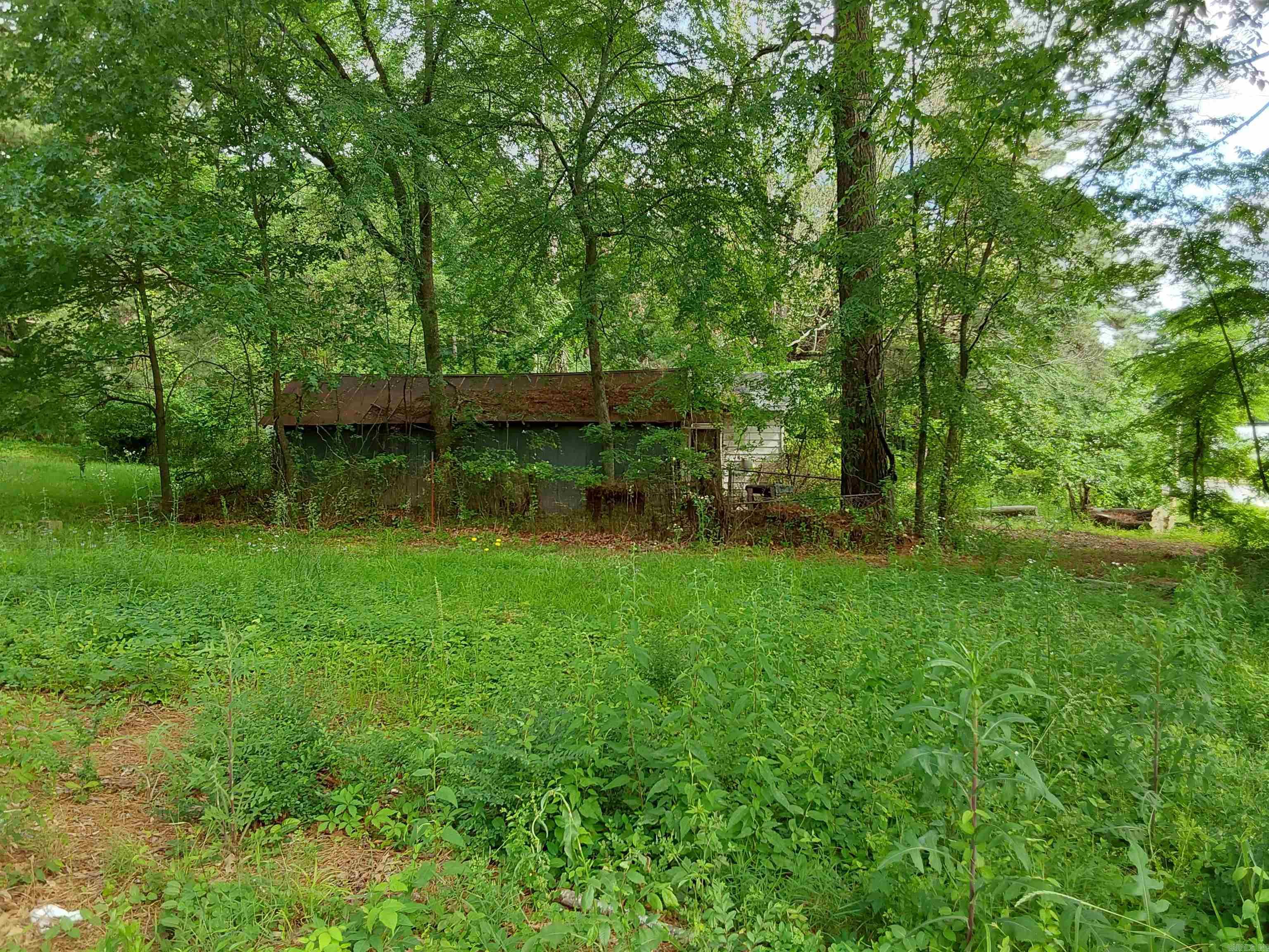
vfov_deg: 49.7
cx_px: 634
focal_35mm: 28
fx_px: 1026
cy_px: 476
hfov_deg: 63.4
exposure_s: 1/152
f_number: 1.9
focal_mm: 2.91
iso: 50
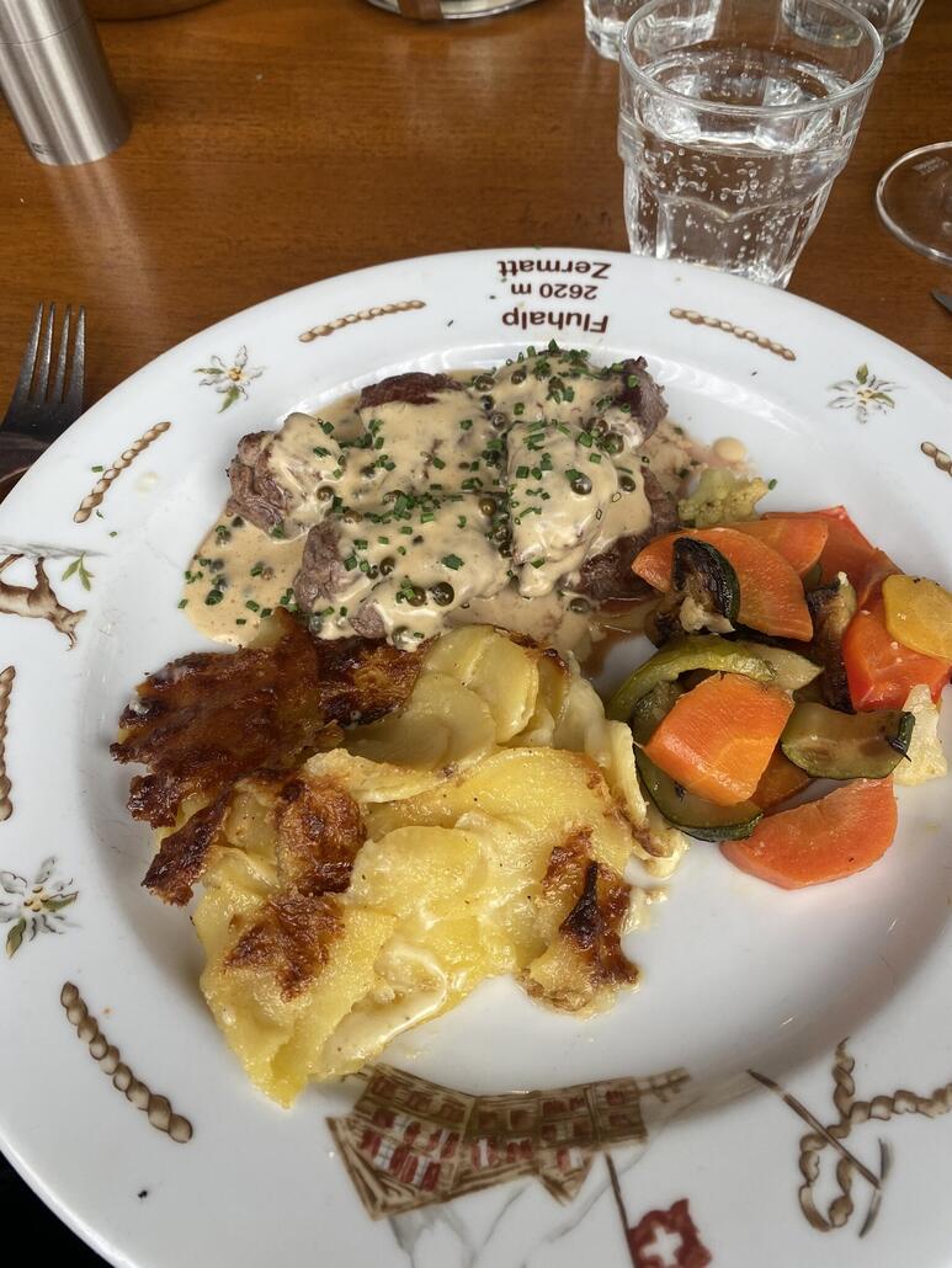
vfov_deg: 67.3
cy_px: 634
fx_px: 953
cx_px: 476
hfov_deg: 53.1
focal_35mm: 26
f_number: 1.8
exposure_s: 1/219
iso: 32
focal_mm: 4.25
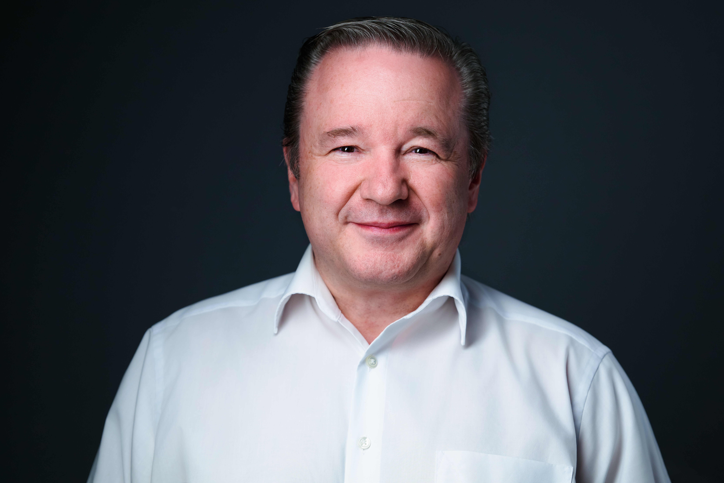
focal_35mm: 85
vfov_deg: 16.1
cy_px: 242
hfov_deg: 23.9
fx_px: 1709
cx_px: 362
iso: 250
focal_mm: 85
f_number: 4
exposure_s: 1/160
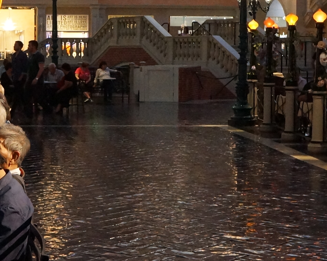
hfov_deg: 19.0
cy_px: 75
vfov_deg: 15.3
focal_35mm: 100
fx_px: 968
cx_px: 64
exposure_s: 1/160
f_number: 4
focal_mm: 20
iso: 3200
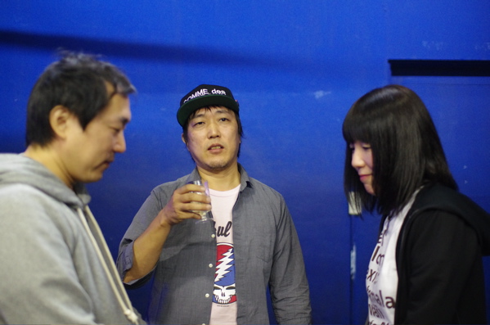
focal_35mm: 45
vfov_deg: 29.7
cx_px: 245
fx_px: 611
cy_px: 162
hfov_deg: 43.7
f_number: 1.4
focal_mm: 30
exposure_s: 1/60
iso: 3200
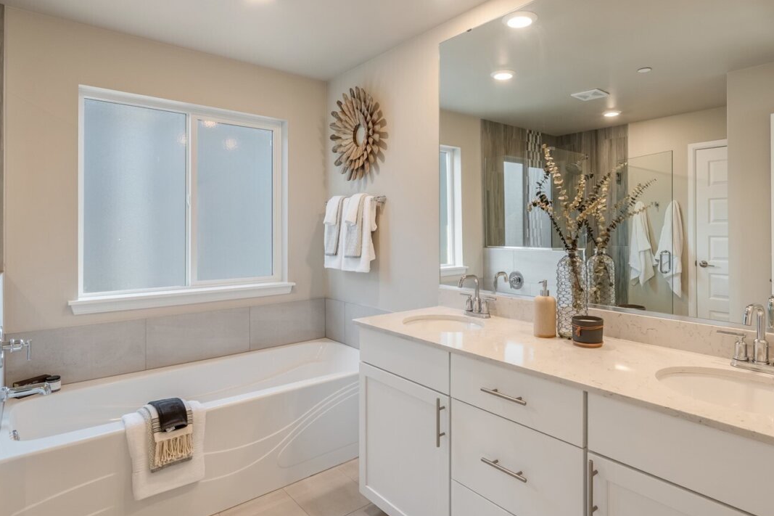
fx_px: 466
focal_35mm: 22
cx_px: 435
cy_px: 234
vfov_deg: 57.9
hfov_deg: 79.1
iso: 400
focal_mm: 16.5
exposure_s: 1/20
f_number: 9
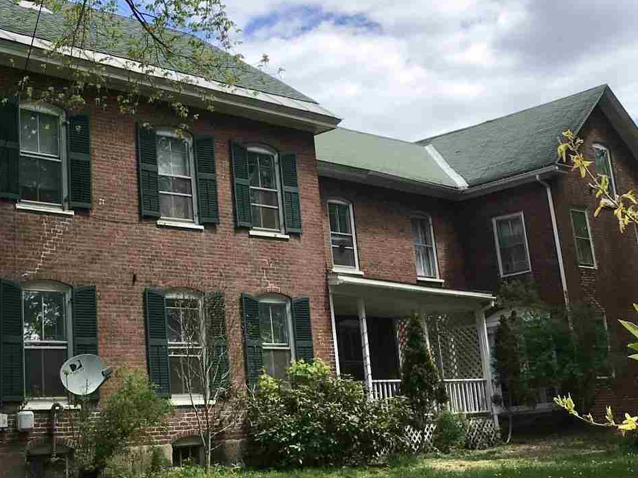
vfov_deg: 23.8
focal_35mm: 61
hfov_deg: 31.6
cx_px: 259
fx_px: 1124
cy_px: 129
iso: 20
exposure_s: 1/2227
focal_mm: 3.99
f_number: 1.8
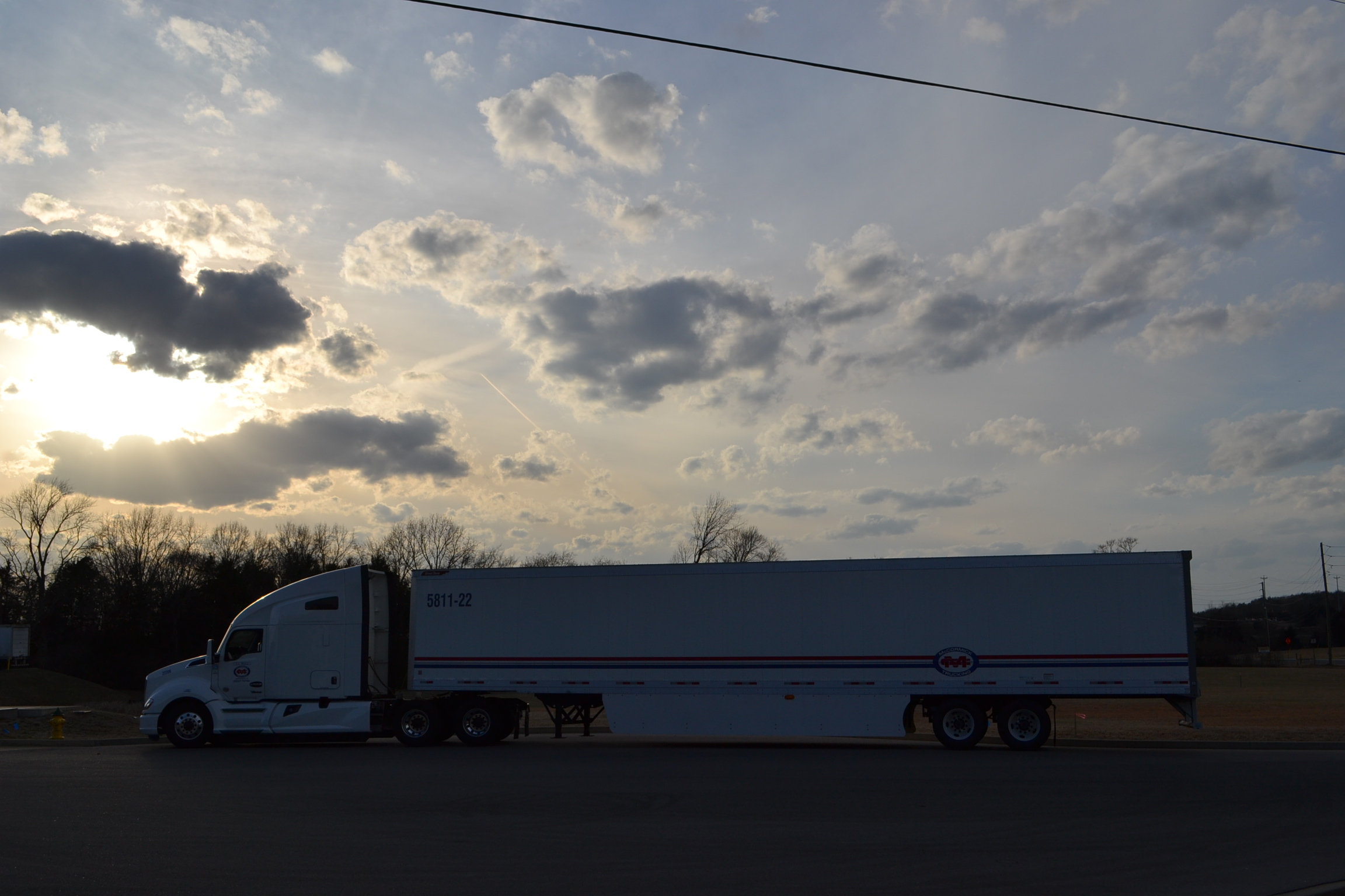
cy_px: 448
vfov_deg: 40.0
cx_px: 672
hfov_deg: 57.2
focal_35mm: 33
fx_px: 1233
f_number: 10
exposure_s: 1/400
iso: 100
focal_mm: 22
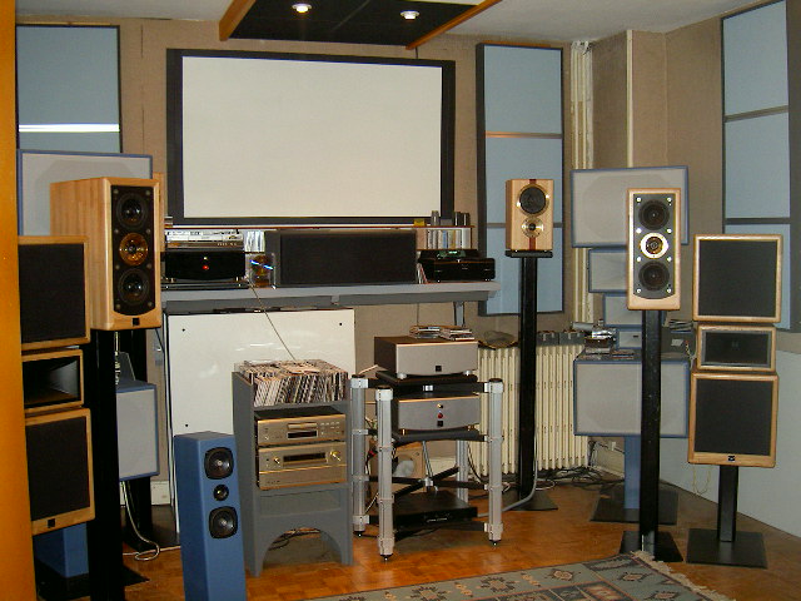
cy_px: 300
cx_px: 400
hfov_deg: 47.9
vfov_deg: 36.8
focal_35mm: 39
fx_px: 902
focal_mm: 8
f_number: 2.8
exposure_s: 1/59.5
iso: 100
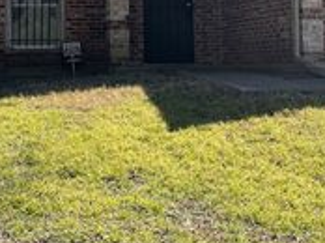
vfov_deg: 19.6
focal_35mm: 72
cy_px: -18
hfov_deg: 27.0
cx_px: 123
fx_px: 675
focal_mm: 5.1
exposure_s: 1/2786
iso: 32
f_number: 1.6
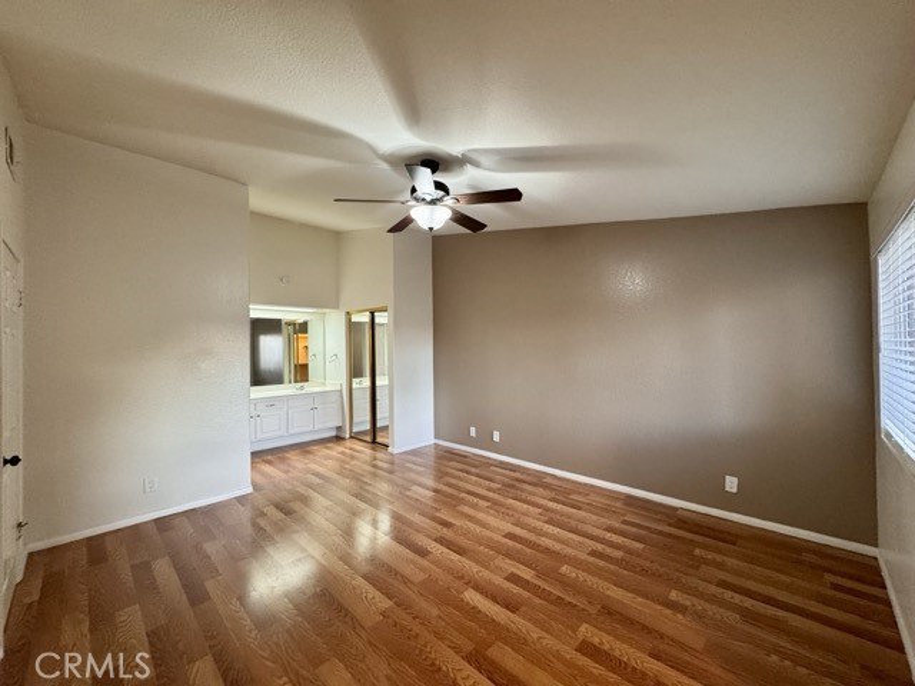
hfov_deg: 102.1
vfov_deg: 85.7
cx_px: 458
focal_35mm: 14
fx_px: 370
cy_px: 343
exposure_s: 1/60
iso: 400
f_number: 2.2
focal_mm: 2.22
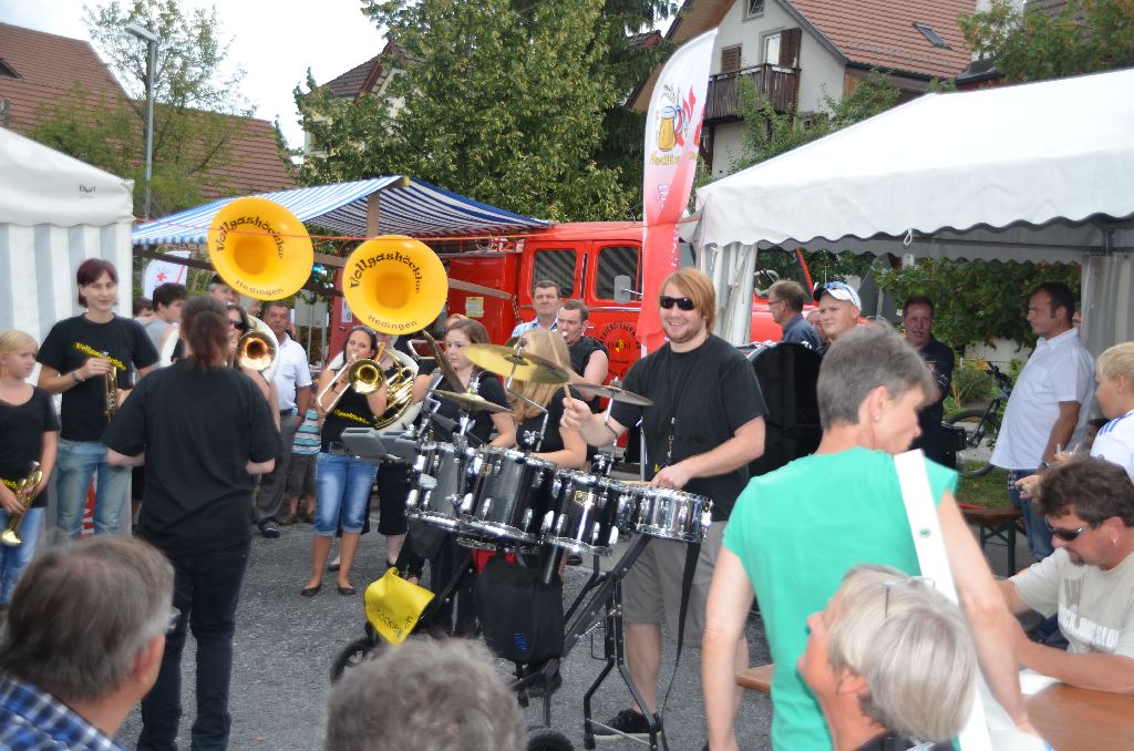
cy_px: 376
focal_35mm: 48
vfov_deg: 27.9
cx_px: 567
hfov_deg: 41.2
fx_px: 1509
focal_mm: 32
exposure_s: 1/200
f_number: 4.2
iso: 180
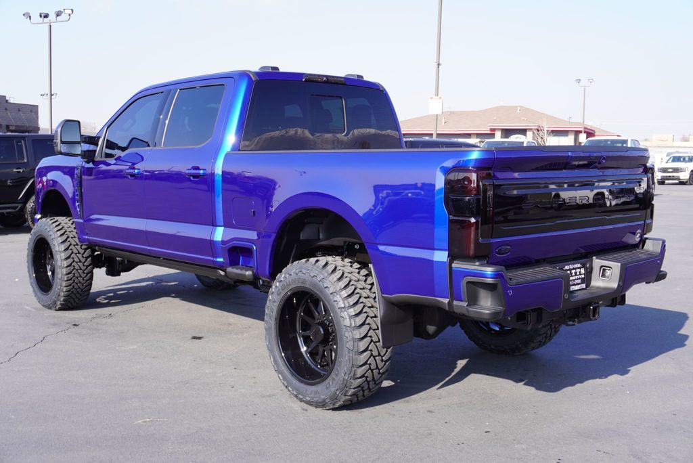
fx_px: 780
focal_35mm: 40
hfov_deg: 47.9
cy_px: 232
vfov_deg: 33.1
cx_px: 346
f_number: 6.3
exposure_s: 1/125
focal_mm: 27
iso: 100
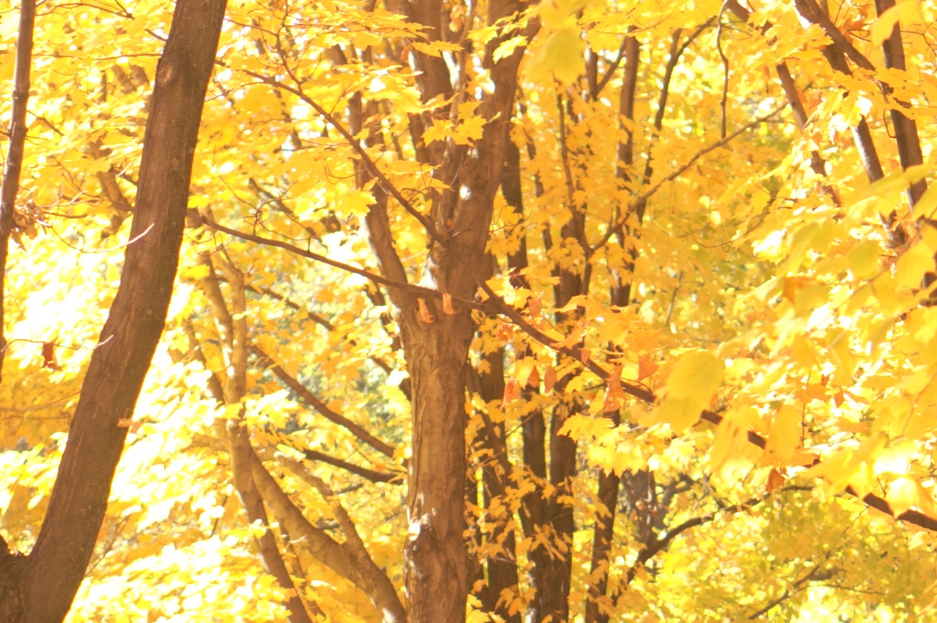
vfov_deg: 6.1
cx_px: 556
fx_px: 5798
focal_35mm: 223
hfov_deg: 9.2
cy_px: 777
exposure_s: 1/320
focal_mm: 50
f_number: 2.2
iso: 100
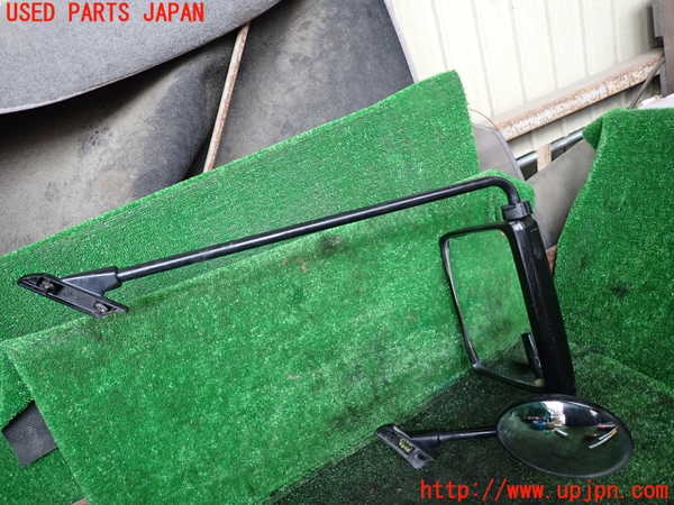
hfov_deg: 69.4
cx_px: 337
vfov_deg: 54.9
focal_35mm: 25
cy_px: 252
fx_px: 487
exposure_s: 1/30
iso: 250
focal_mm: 4.5
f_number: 2
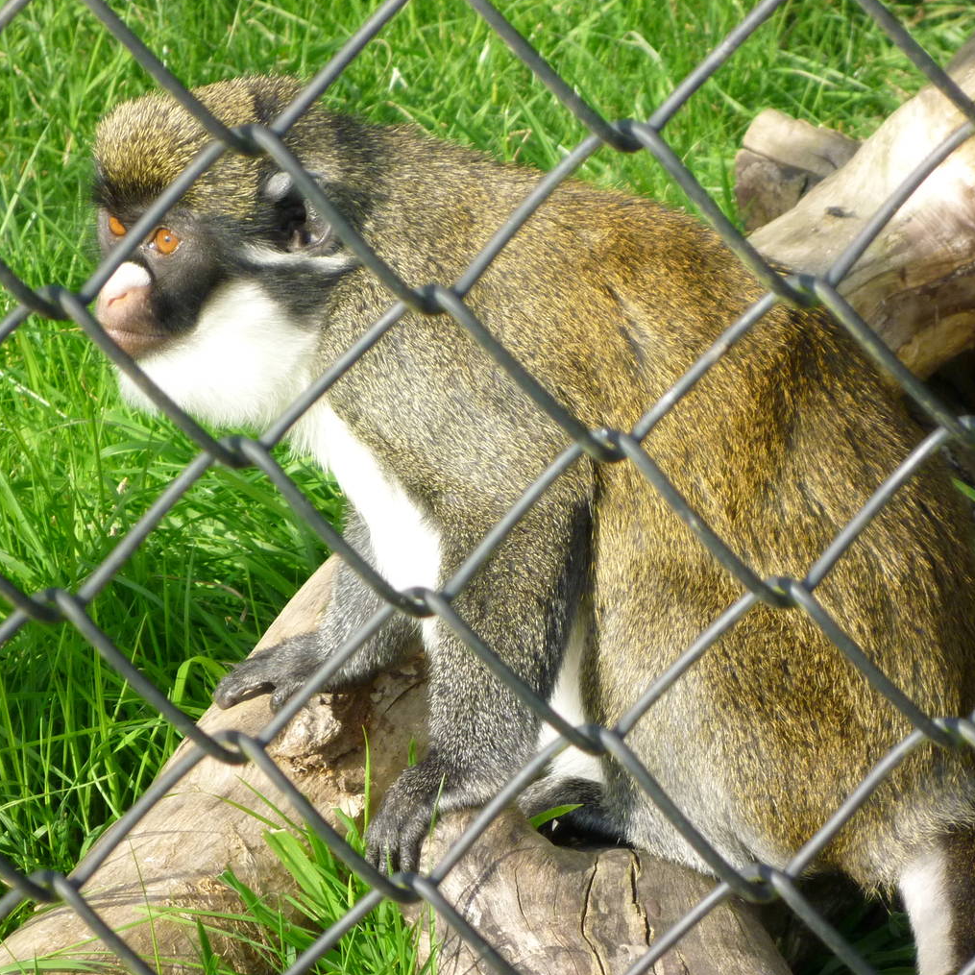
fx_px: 6437
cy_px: 539
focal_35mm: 202
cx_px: 531
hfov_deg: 8.7
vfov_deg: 8.7
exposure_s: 1/125
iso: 200
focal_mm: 26
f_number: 5.9
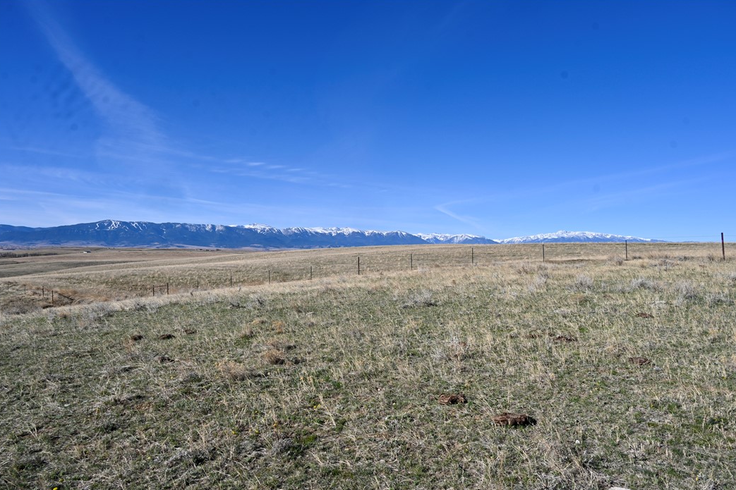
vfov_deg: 51.3
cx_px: 373
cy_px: 251
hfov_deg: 71.5
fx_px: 511
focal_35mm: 25
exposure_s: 1/500
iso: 100
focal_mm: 24
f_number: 8
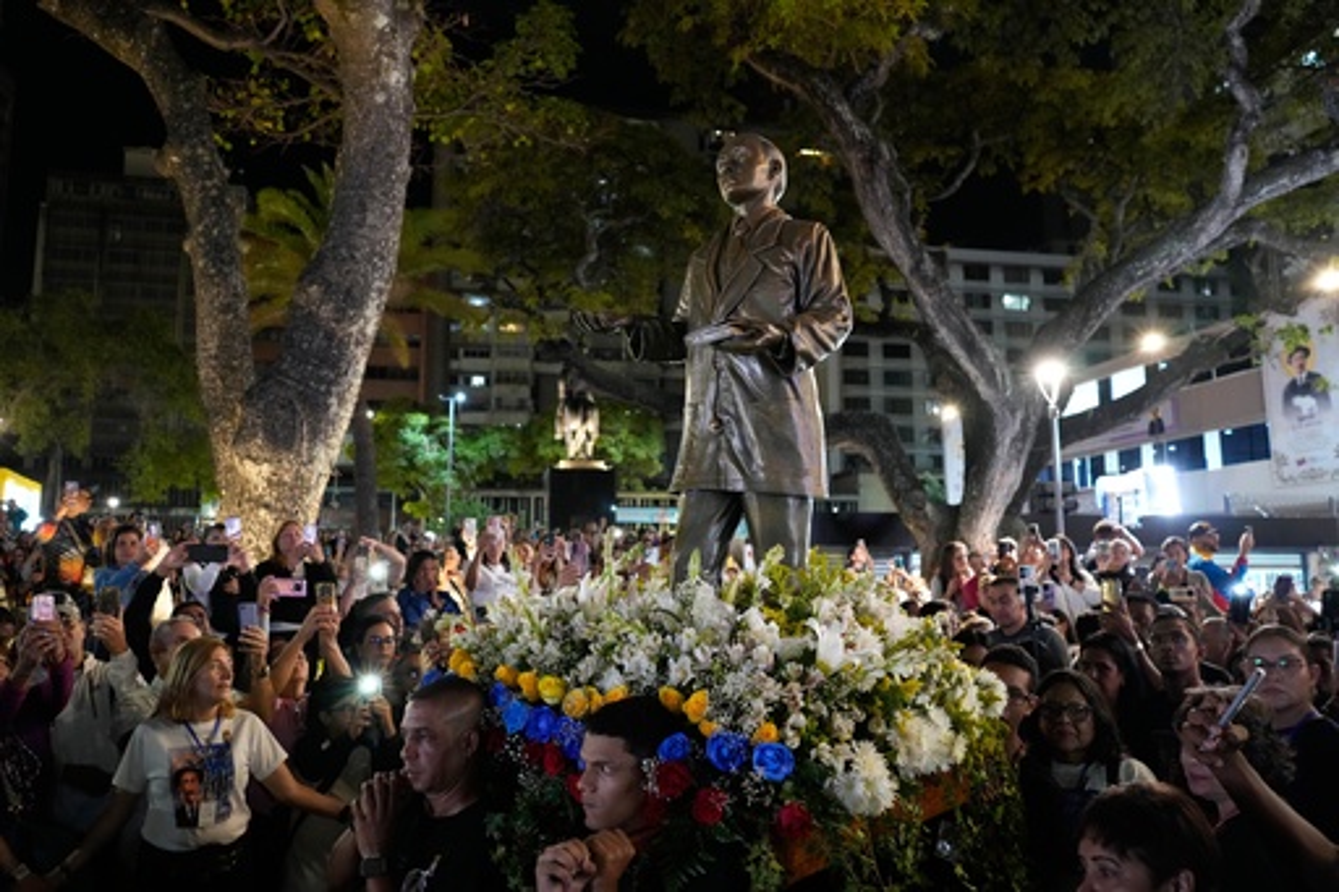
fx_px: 1041
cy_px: 446
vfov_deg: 46.4
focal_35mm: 28
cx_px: 670
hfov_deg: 65.5
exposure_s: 1/60
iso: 4000
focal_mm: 28
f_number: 3.2
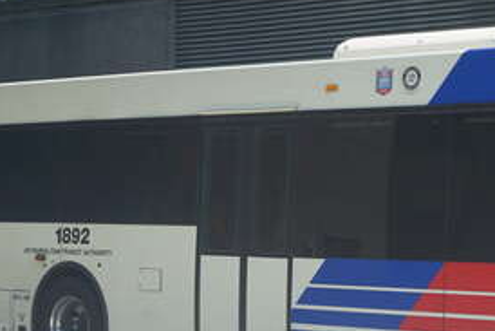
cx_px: 544
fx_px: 1444
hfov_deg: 18.7
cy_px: 238
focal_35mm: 105
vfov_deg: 13.0
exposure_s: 1/100
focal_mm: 24
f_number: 10
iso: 100
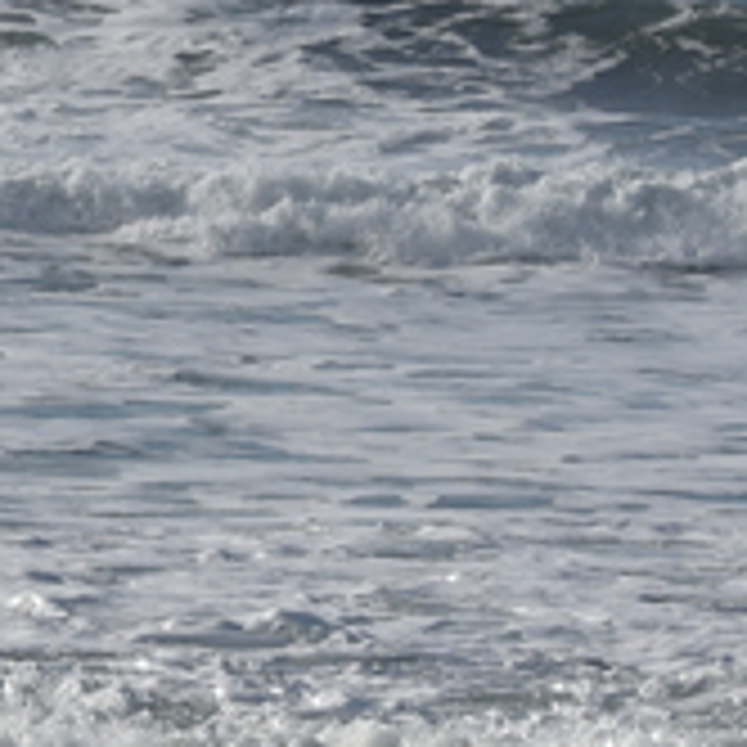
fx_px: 9912
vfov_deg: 4.3
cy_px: -148
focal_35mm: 406
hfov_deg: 4.3
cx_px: -634
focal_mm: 62
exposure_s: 1/400
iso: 100
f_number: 10
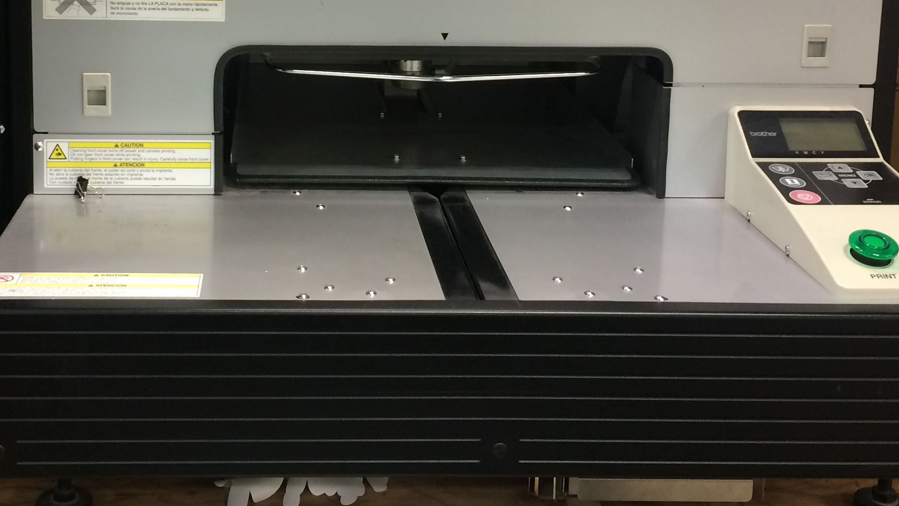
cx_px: 319
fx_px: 1335
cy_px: 13
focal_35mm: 56
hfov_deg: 36.9
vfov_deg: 20.8
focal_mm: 4.15
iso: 80
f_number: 2.2
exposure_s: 1/30
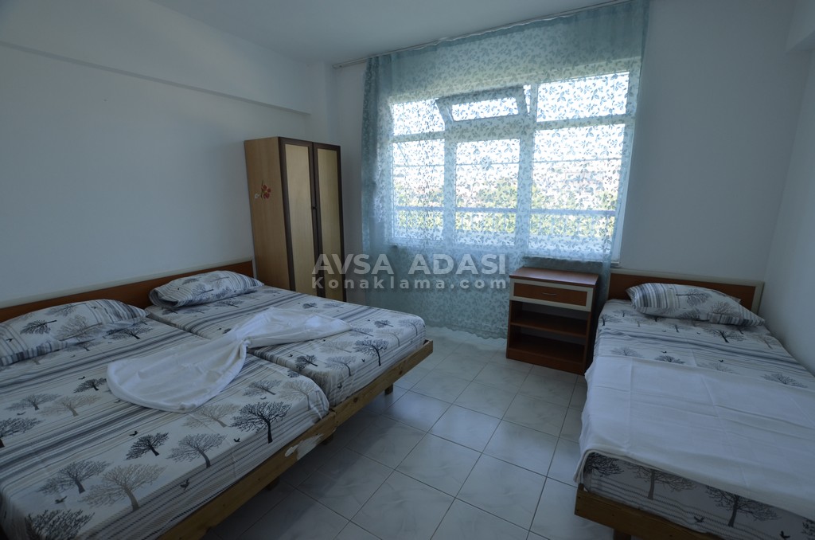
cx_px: 408
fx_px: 339
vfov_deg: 77.1
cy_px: 270
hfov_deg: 100.5
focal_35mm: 15
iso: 360
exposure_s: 1/125
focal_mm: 10
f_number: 5.6
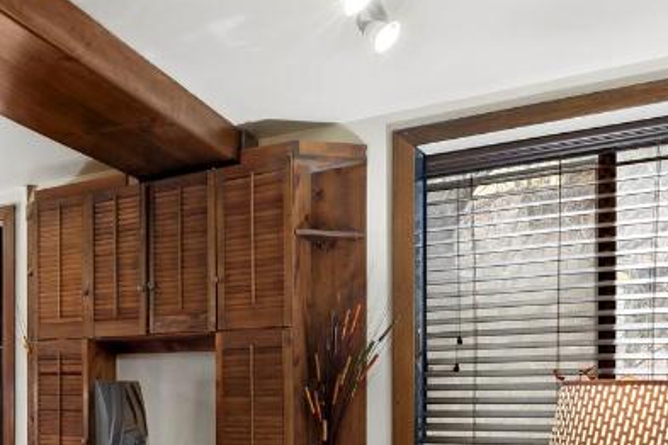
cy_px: 391
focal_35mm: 41
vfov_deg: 31.3
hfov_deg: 38.5
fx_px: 761
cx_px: -82
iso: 320
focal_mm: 14
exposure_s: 1/3.33
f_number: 9
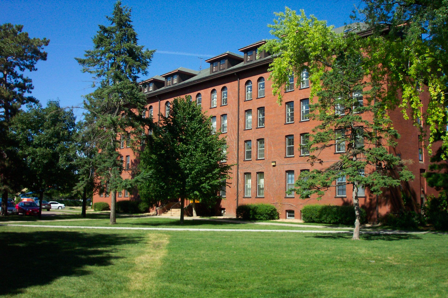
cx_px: 224
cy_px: 149
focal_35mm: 35
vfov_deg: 37.9
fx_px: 436
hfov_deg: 54.4
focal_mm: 7.5
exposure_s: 1/180
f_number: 9.5
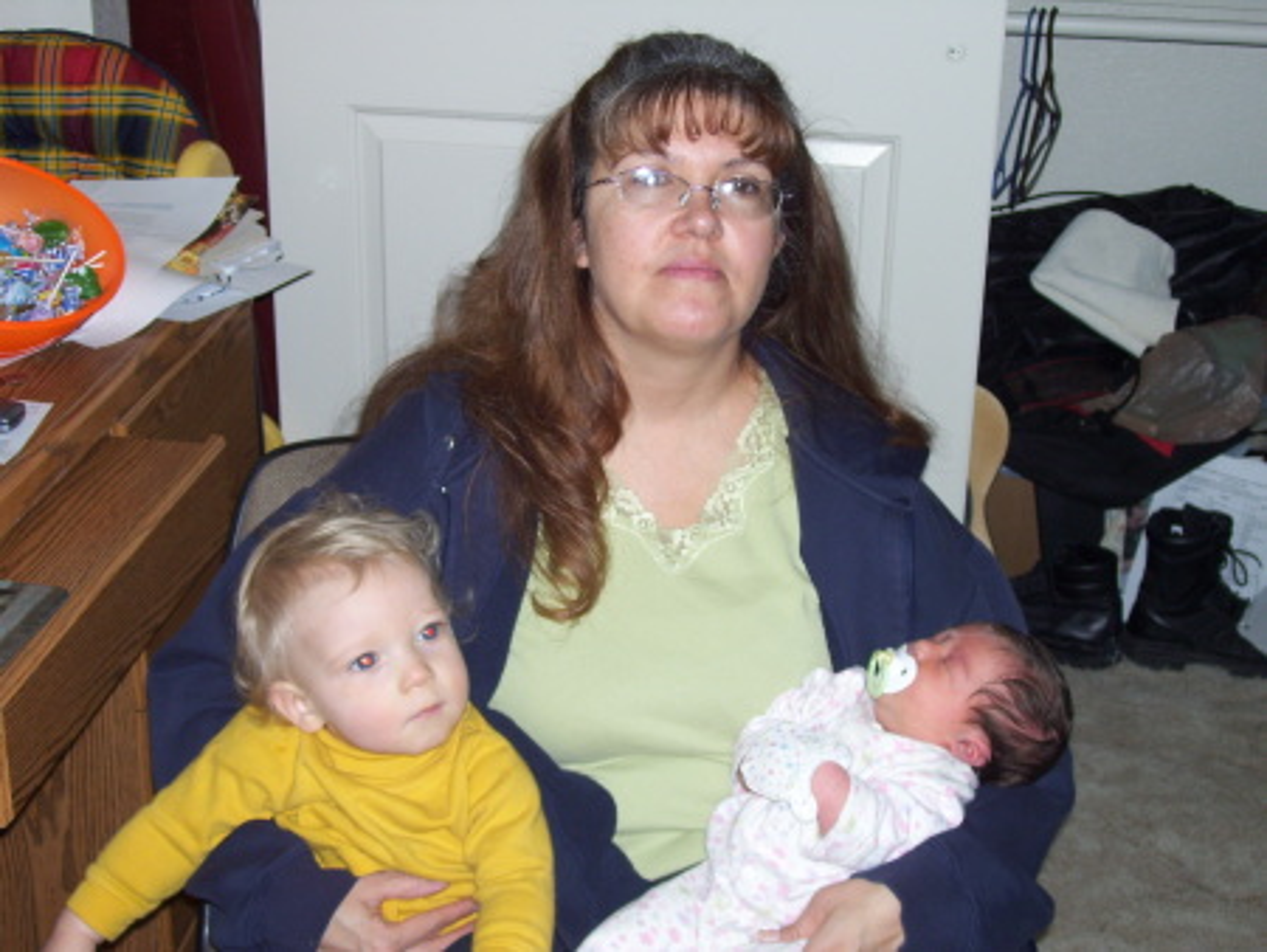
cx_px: 634
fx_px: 2051
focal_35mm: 56
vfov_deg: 26.1
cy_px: 476
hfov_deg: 34.3
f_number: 3.4
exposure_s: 1/60
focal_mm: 9.4
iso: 100
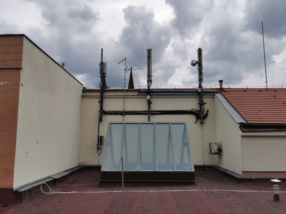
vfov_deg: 42.9
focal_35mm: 33
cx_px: 143
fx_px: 273
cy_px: 107
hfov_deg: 55.4
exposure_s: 1/7519
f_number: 1.6
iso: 50
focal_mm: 5.56
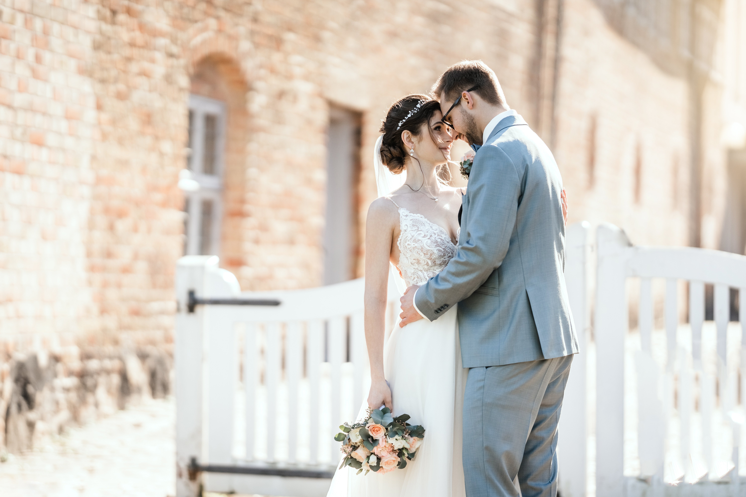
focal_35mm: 135
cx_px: 373
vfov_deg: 10.2
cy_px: 248
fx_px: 2797
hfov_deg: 15.2
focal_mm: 135
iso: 320
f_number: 1.8
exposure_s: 1/4000
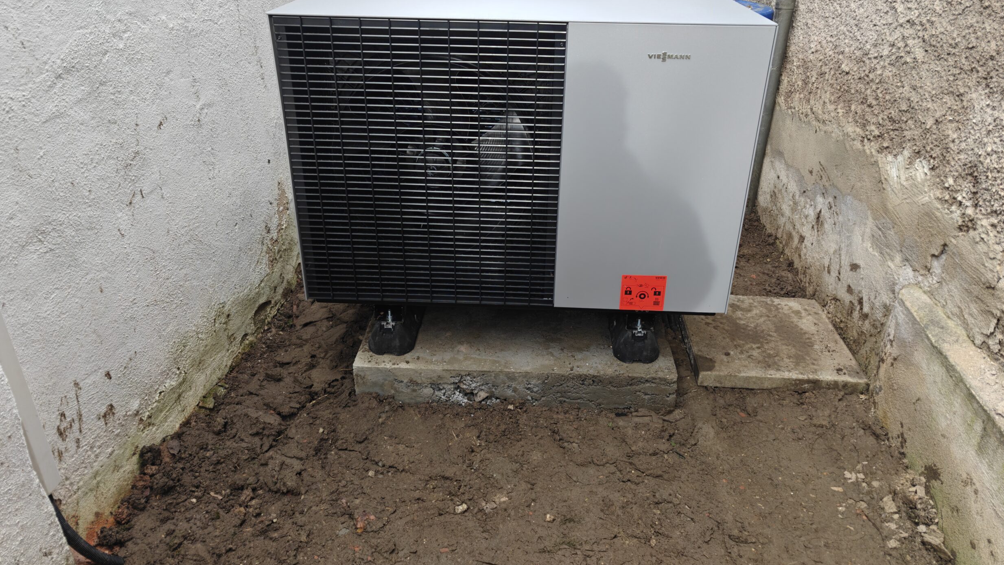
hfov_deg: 71.9
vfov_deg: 44.4
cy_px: 261
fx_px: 692
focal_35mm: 26
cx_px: 514
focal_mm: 6.06
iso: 320
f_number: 1.6
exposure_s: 1/486
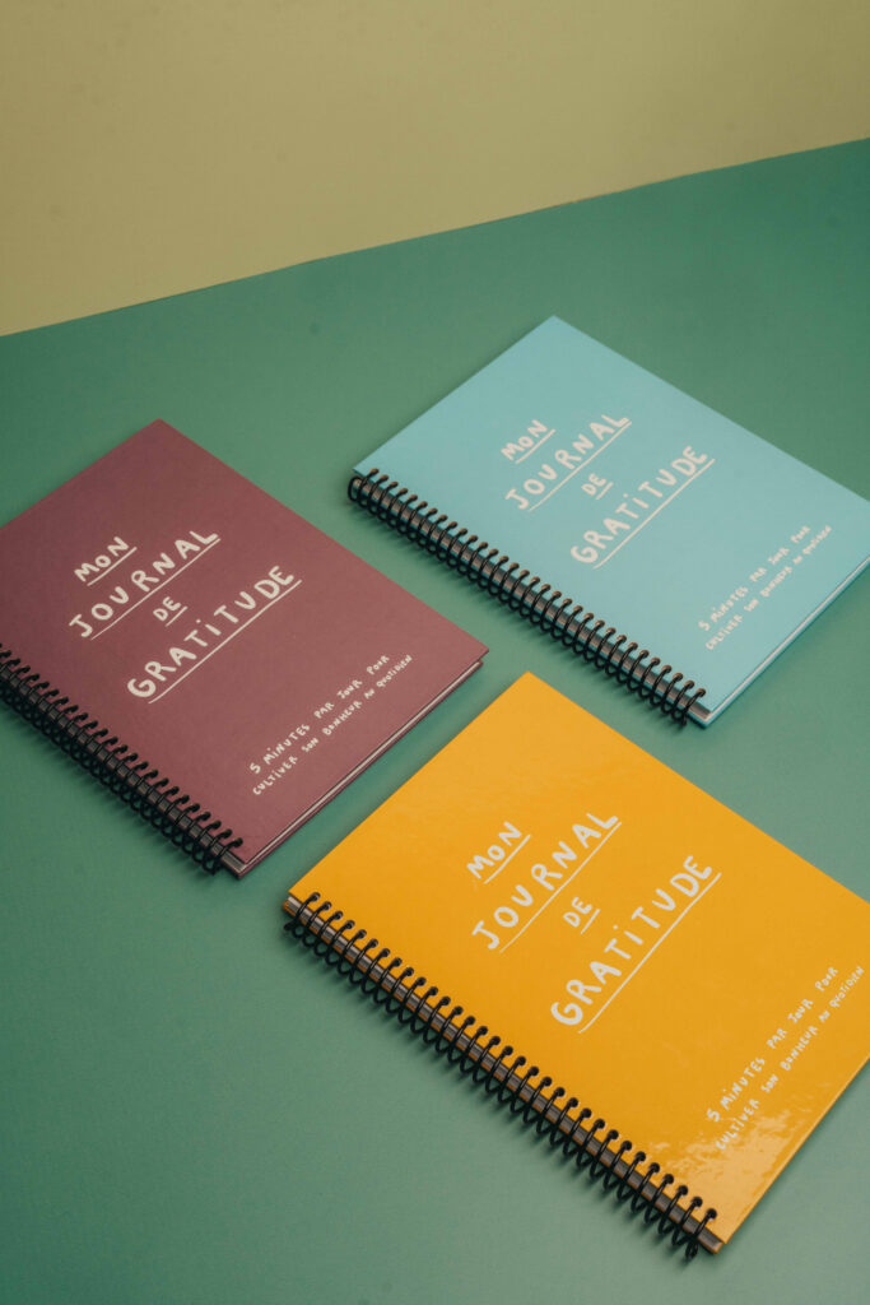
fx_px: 1812
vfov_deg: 39.6
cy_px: 652
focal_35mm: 50
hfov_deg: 27.0
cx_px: 435
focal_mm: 50
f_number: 11
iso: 1250
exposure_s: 1/125
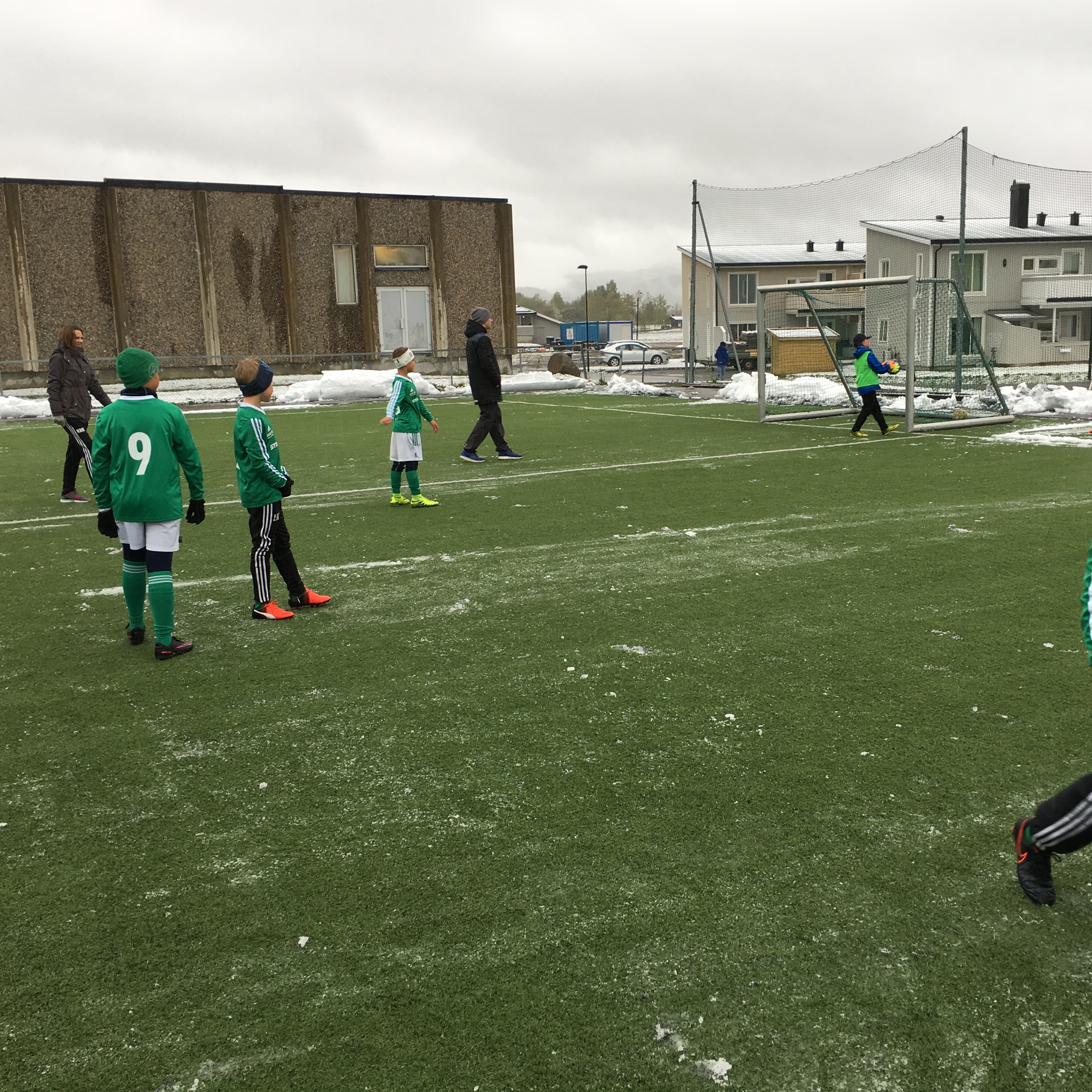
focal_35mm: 35
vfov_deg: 47.2
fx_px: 1249
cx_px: 605
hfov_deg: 47.1
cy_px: 535
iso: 25
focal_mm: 4.15
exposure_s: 1/132
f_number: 2.2
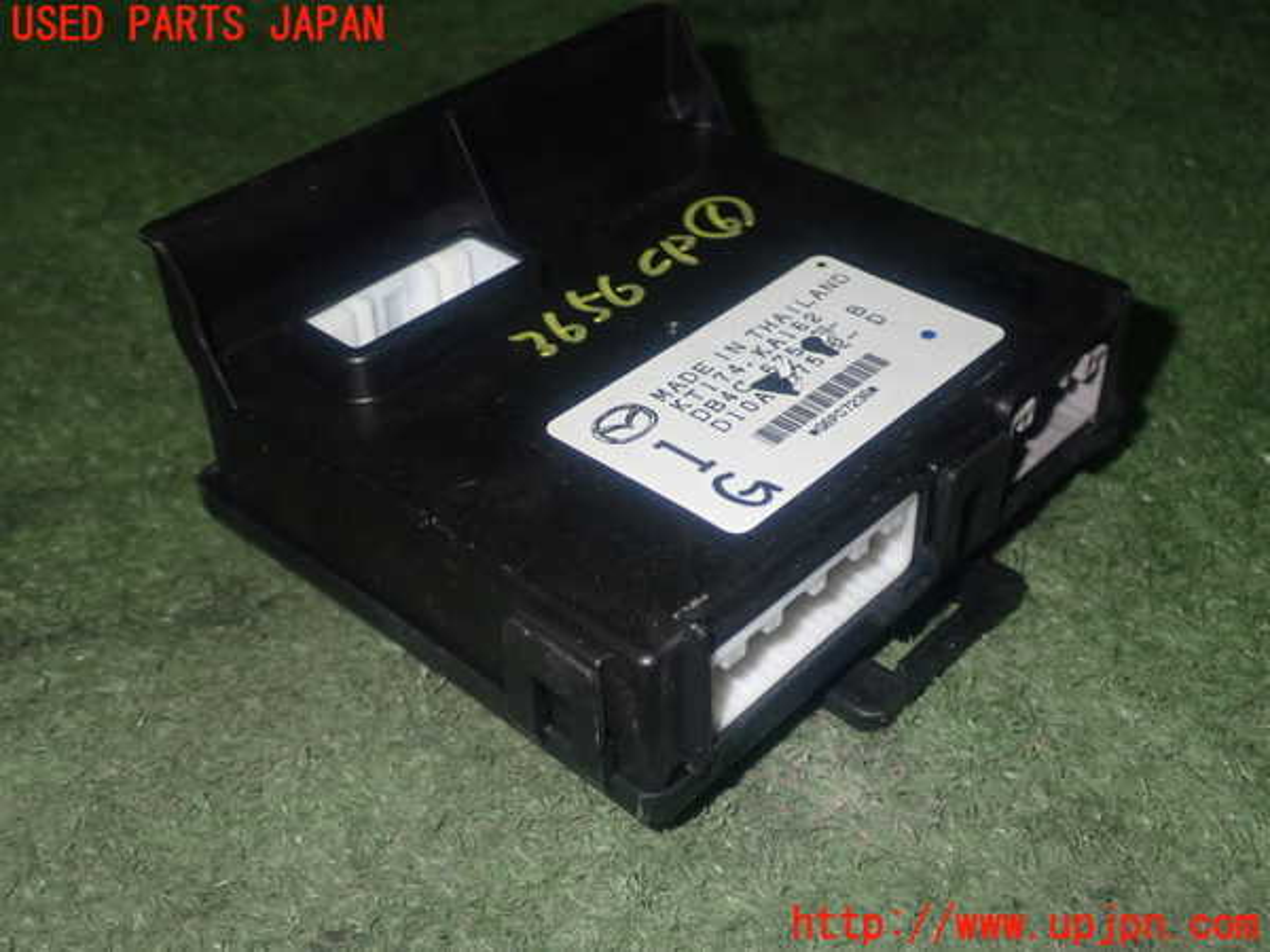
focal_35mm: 44
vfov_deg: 32.9
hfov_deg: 42.9
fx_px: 1614
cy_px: 476
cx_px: 635
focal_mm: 7.84
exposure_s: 1/40
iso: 500
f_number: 9
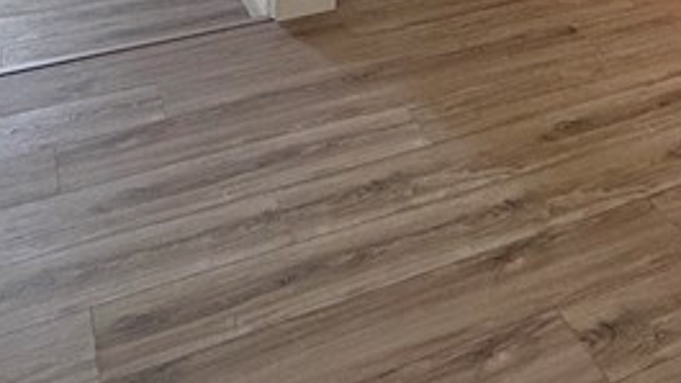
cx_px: 588
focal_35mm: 59
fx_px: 1065
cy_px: -393
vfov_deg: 15.8
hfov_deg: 33.9
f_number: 2.2
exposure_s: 1/162
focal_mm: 2.22
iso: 40
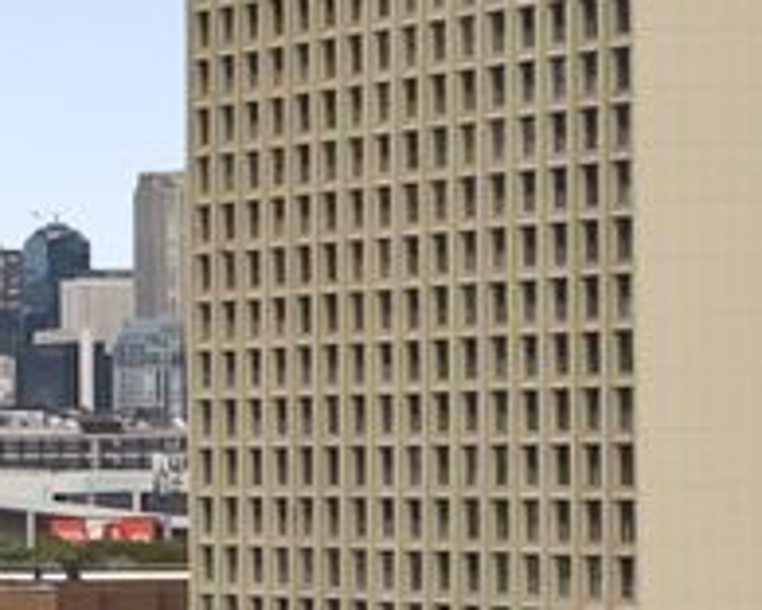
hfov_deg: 6.6
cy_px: 532
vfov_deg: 5.5
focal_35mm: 281
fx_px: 6337
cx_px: -969
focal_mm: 24
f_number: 8
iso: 640
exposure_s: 1/640
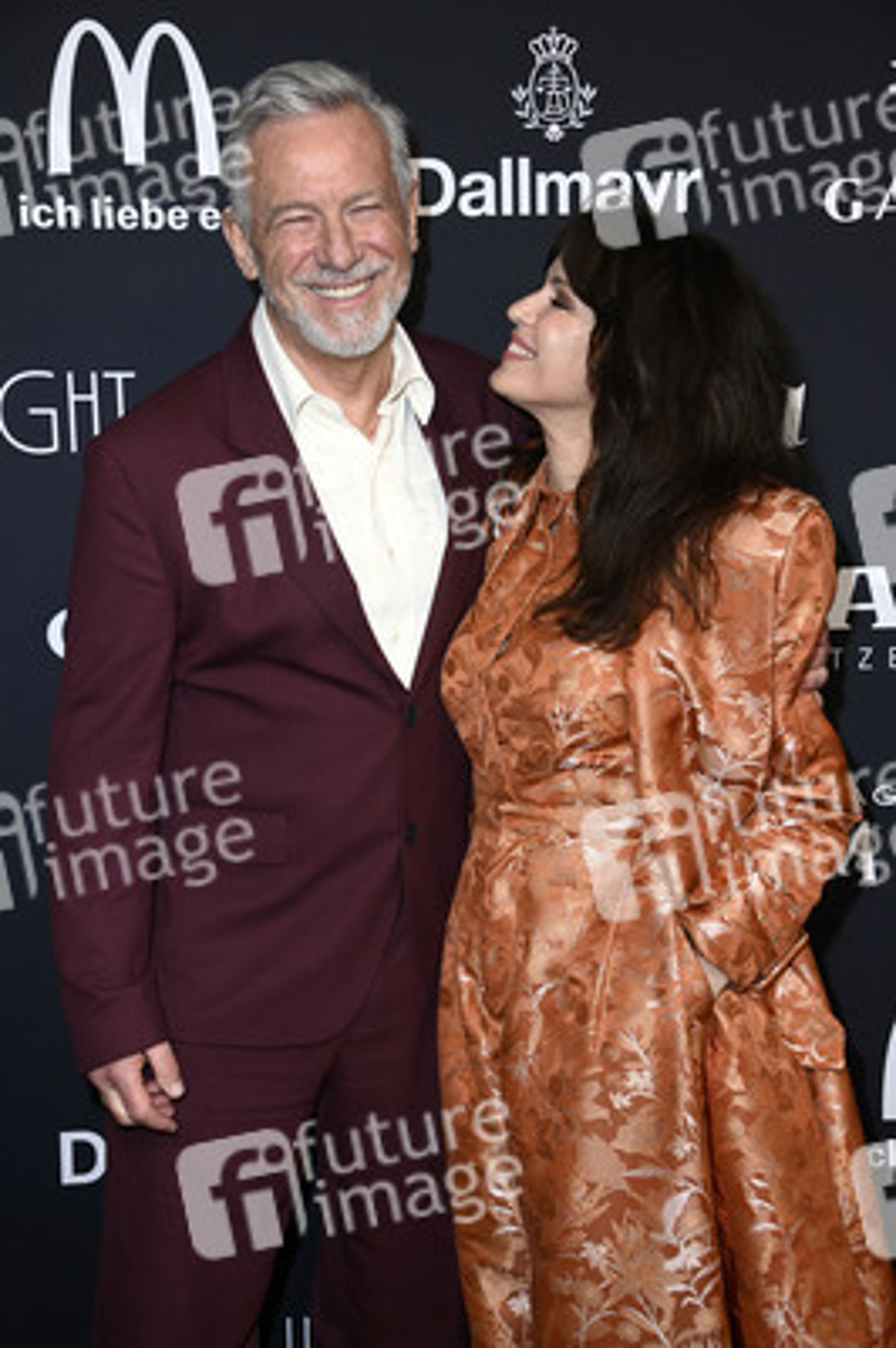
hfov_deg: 25.9
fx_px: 1945
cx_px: 448
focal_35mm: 52
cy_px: 674
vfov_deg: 38.2
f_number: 5.6
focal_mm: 52
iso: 500
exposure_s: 1/250
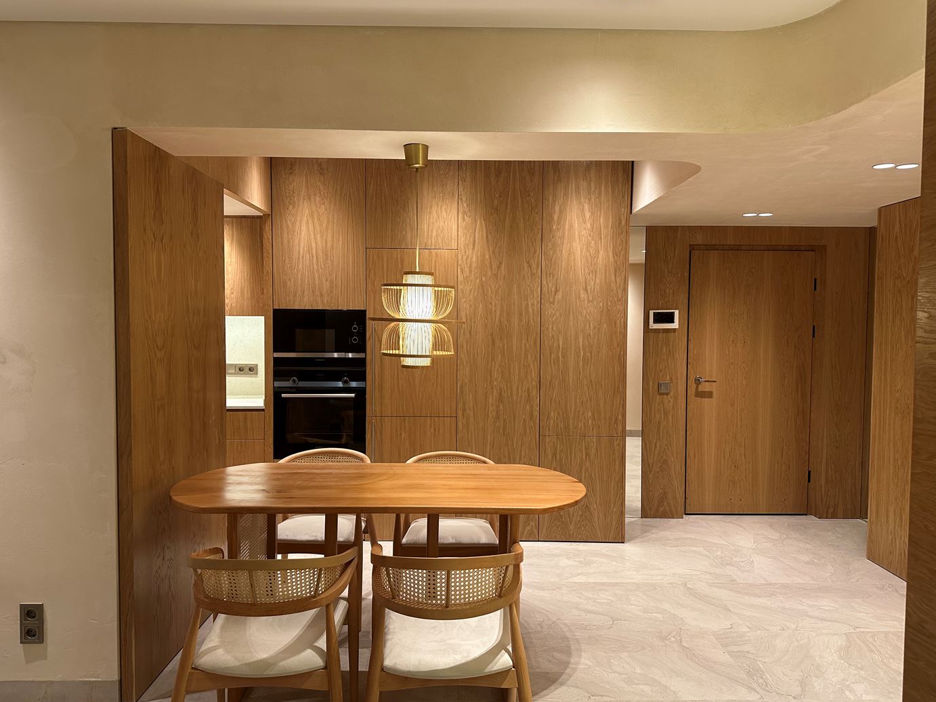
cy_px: 350
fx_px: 676
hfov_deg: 69.4
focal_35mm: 25
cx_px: 467
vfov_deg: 54.9
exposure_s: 1/50
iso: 160
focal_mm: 6.86
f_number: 1.78
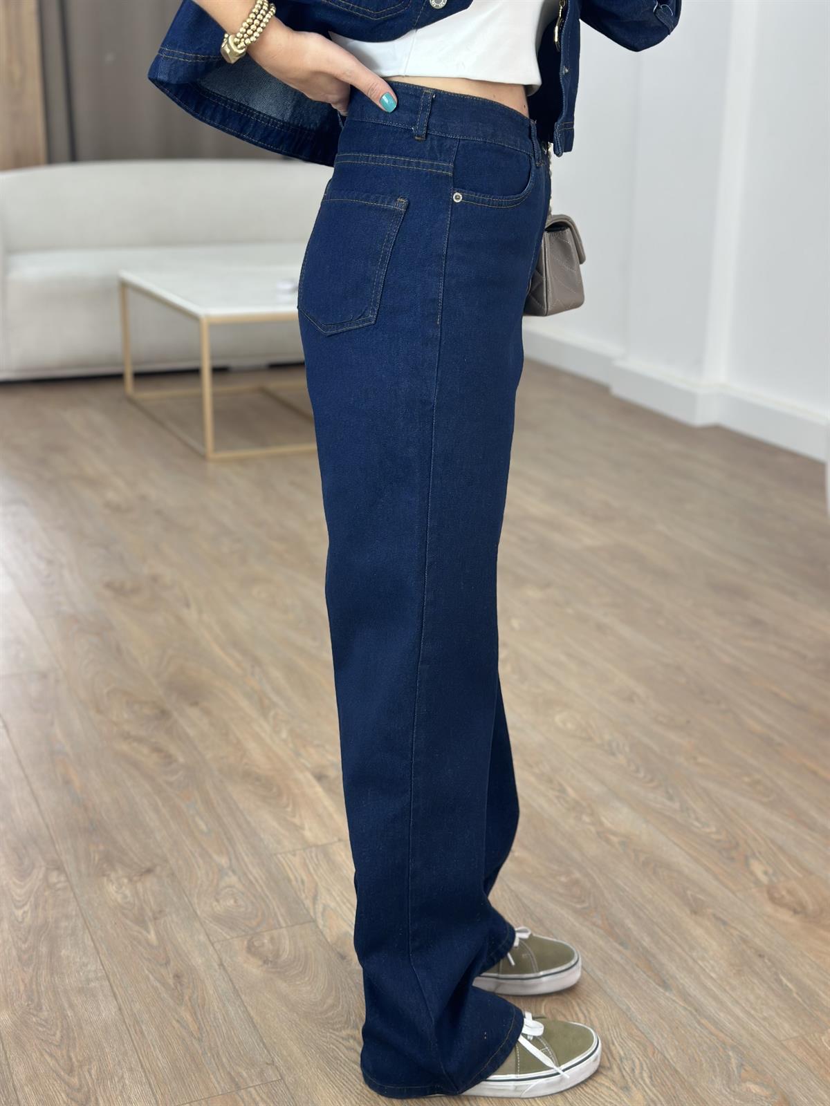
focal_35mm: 48
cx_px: 415
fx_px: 1535
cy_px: 553
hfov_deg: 30.3
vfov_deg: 39.7
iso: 64
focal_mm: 6.86
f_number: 1.78
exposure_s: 1/100
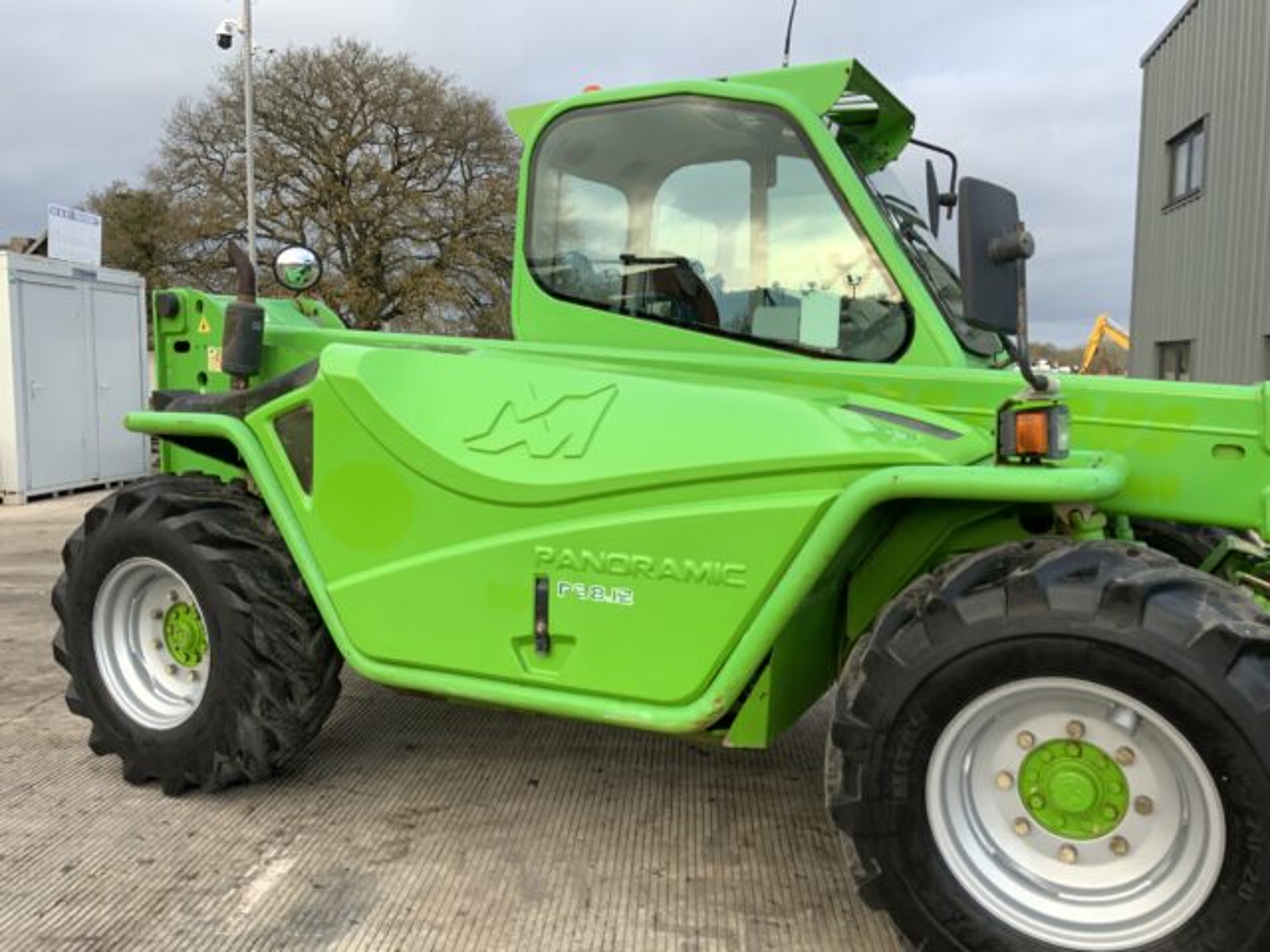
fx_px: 1064
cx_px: 635
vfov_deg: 48.2
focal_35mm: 29
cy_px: 476
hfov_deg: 61.7
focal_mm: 3
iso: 16
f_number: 1.8
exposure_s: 1/294
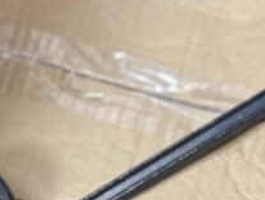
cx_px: -140
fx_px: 966
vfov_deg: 10.7
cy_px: 406
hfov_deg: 14.5
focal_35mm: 126
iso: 80
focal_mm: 5.7
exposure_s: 1/50
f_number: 1.5
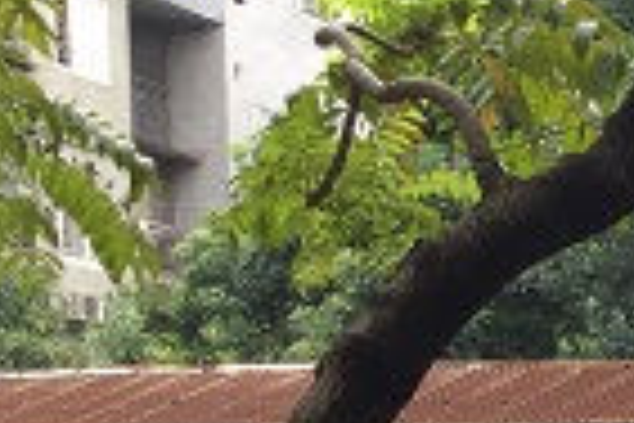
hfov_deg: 13.4
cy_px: 842
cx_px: 1160
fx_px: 2413
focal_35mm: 137
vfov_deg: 9.4
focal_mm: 3.3
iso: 25
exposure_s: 1/50
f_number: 2.4
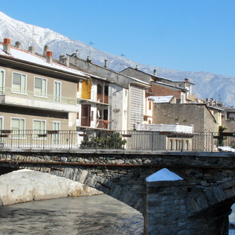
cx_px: 103
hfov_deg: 24.3
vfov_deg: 24.3
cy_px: 128
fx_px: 545
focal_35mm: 71
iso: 200
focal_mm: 22
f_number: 16
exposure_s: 1/100
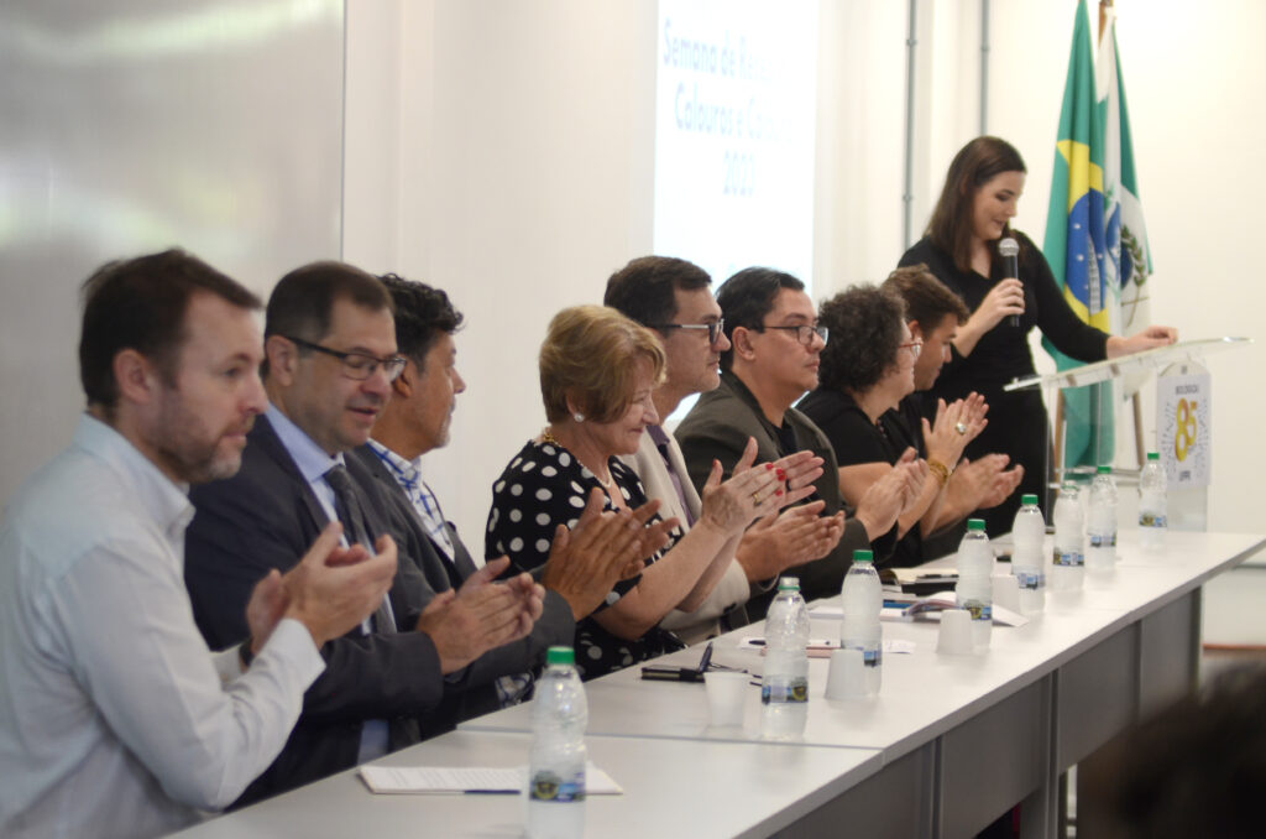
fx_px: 4474
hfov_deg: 16.1
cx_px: 633
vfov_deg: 10.7
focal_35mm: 128
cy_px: 420
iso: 640
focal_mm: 85
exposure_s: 1/80
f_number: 4
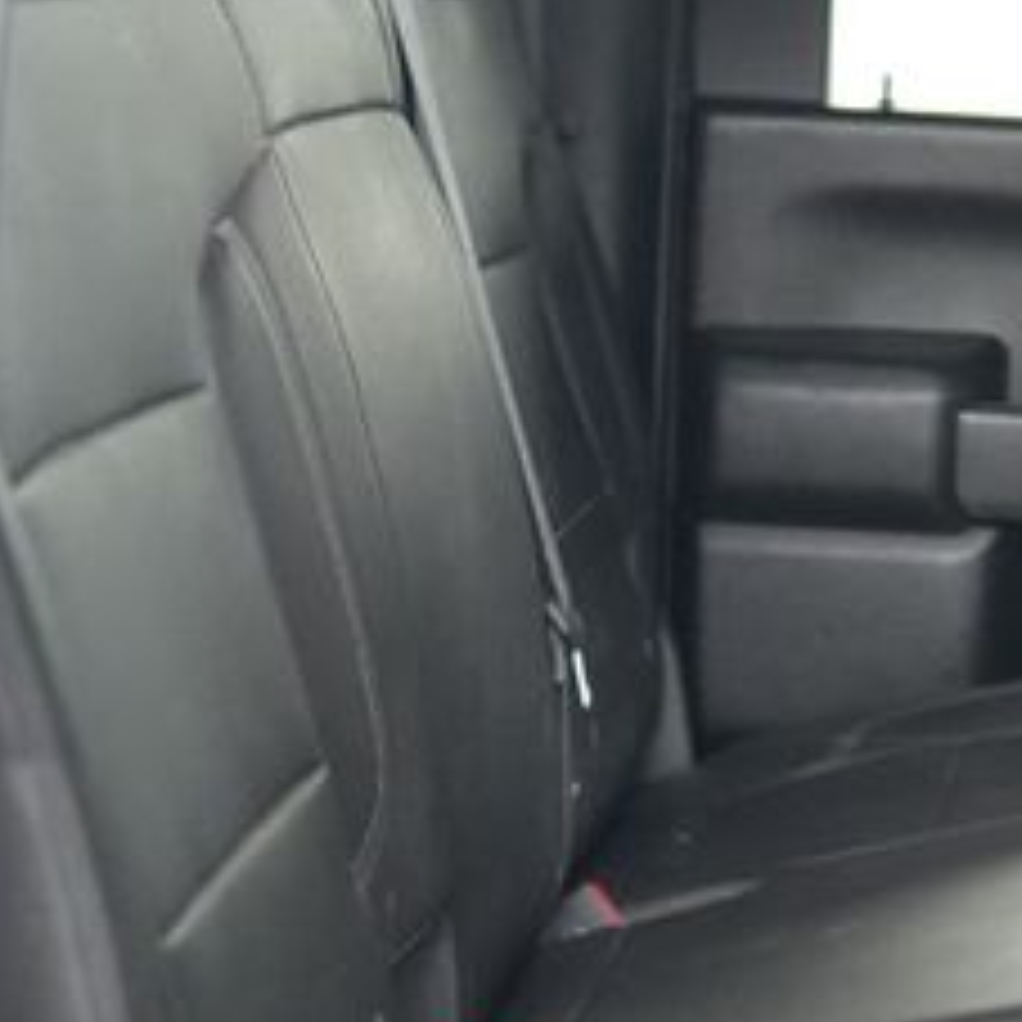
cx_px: 923
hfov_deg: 15.9
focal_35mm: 108
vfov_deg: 16.0
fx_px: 3607
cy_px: 806
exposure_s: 1/160
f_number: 2
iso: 3200
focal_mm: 30
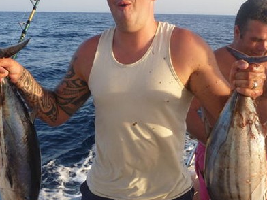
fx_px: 347
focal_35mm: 45
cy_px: 126
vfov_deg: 32.0
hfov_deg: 42.1
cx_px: 139
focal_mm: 4.9
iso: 100
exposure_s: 1/250
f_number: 3.3
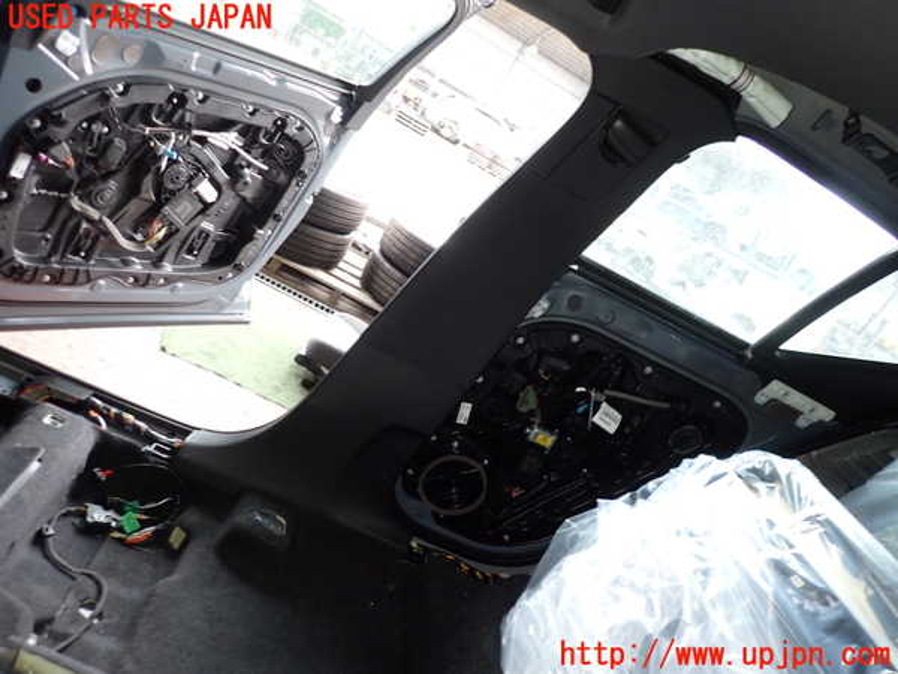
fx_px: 649
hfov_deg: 69.4
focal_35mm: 25
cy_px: 337
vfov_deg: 54.9
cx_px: 449
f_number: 2
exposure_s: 1/50
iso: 200
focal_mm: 4.5
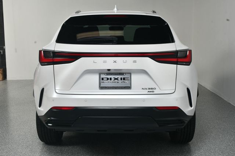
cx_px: 118
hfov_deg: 41.1
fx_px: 313
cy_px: 78
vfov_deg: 28.0
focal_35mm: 48
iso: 100
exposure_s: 1/160
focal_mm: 32
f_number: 13
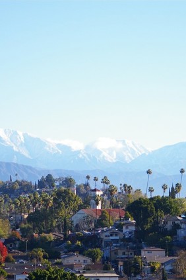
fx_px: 1494
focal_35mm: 193
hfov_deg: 7.1
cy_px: 140
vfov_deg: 10.7
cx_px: 95
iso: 400
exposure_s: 1/3000
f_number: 4
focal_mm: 85
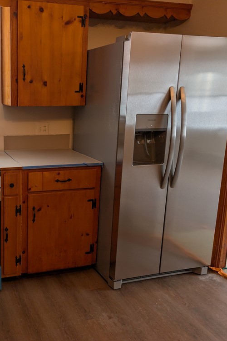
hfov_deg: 36.9
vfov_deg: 55.8
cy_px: 169
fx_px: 322
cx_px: 32
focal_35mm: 34
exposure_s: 1/120
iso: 51
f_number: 1.68
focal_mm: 6.9
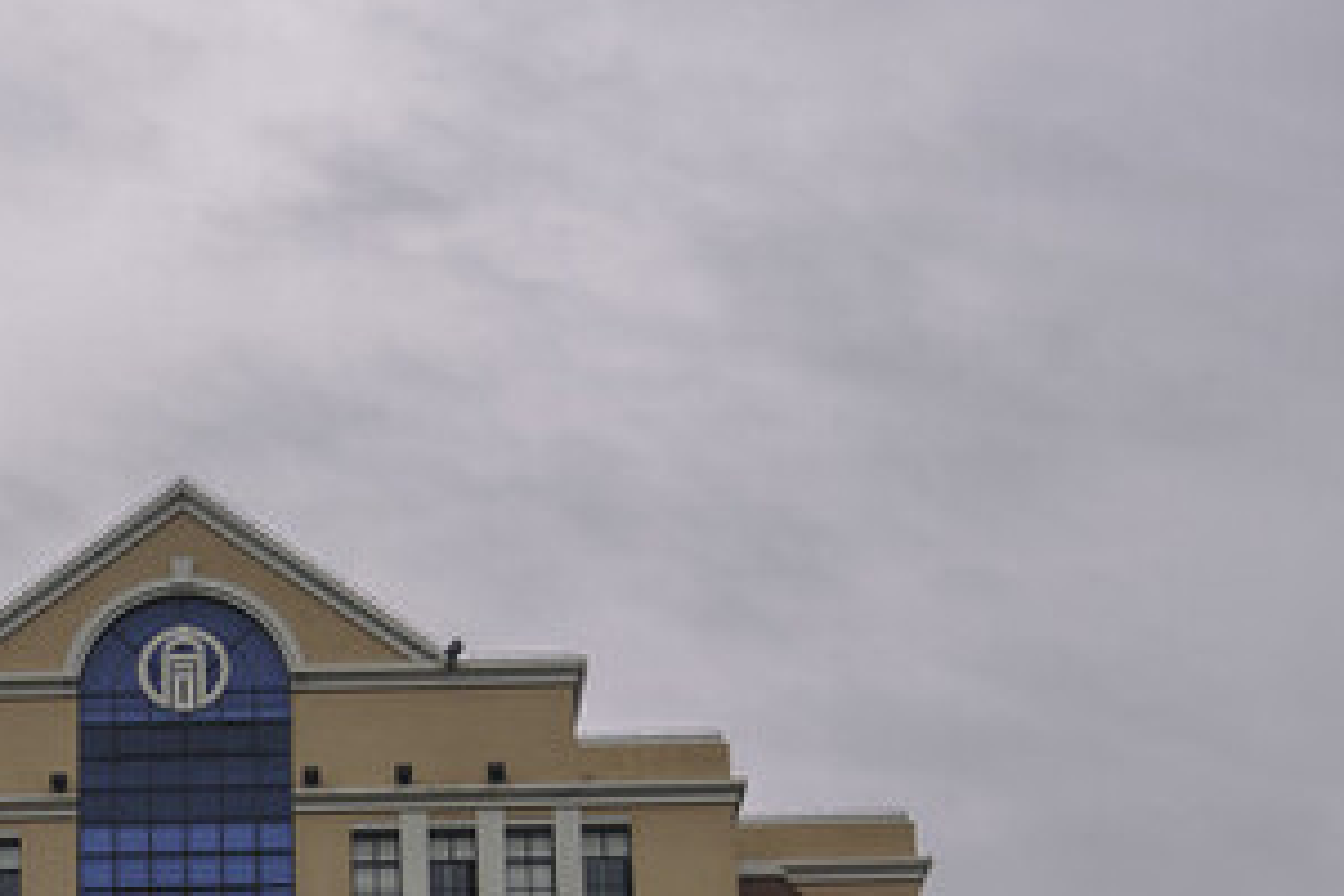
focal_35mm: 96
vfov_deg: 14.0
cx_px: -58
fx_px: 3584
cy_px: 979
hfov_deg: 20.4
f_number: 2.8
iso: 400
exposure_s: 1/500
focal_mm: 24
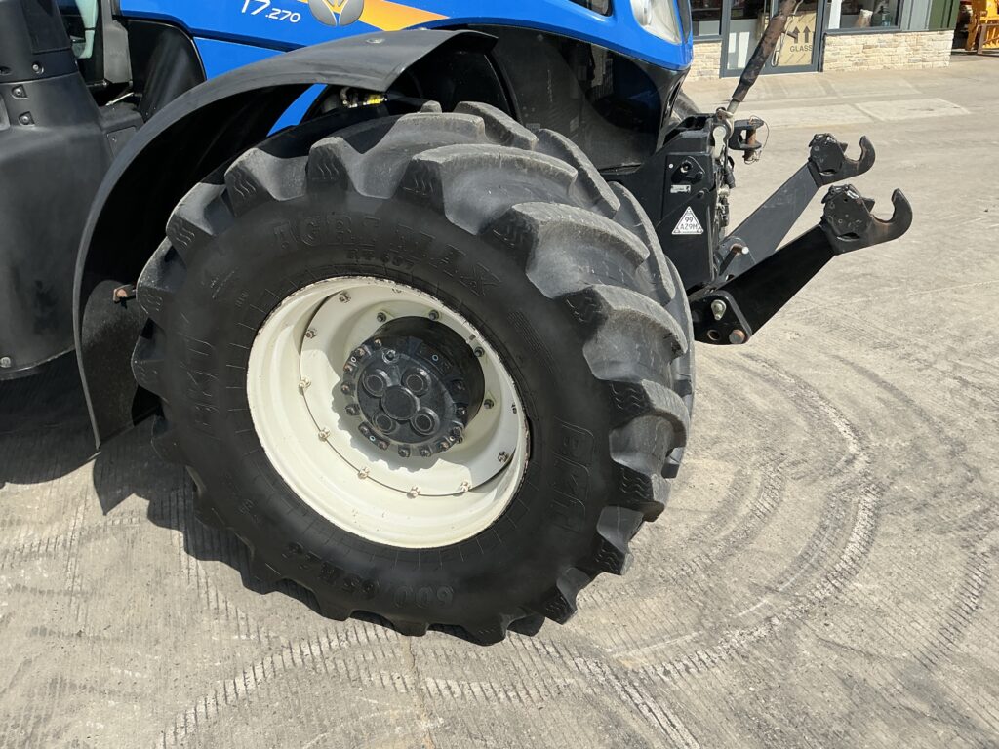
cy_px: 374
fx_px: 808
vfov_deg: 49.7
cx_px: 500
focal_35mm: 28
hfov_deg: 63.4
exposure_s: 1/1534
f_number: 1.8
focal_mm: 3
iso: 25
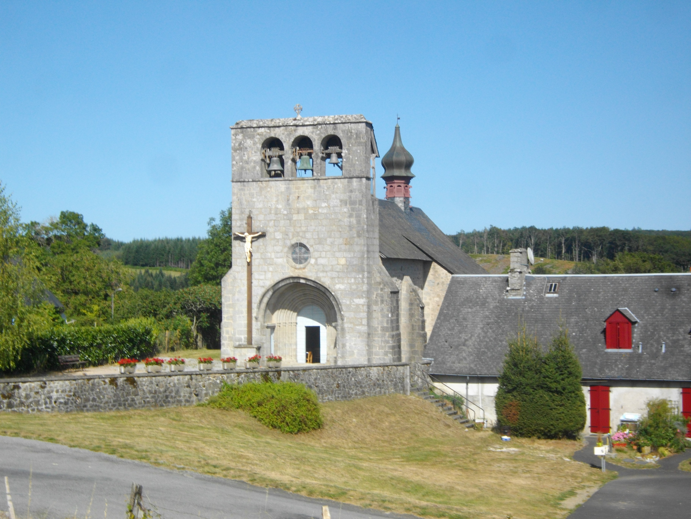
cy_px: 260
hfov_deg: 31.7
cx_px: 346
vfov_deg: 24.0
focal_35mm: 61
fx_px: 1218
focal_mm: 11
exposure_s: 1/100
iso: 100
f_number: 12.5
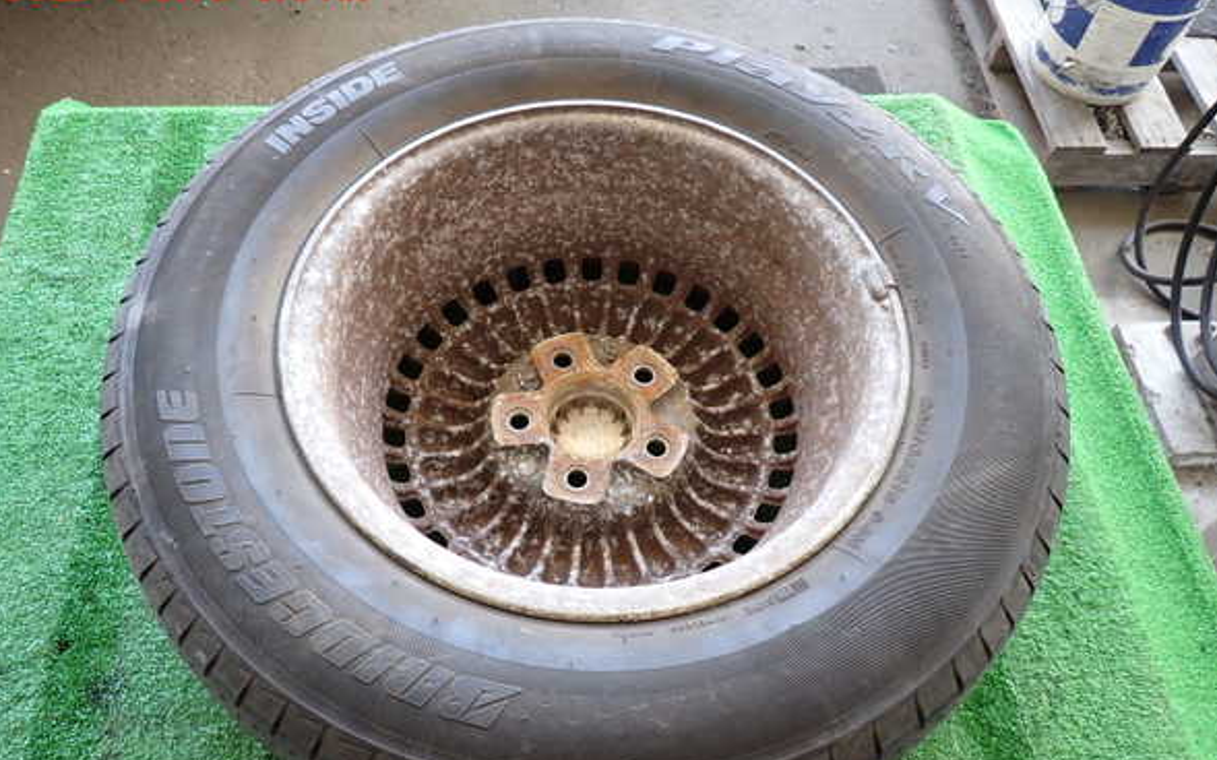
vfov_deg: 45.9
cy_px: 425
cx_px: 612
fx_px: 895
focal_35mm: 27
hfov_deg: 68.4
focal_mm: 4.5
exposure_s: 1/60
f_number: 2
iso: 200
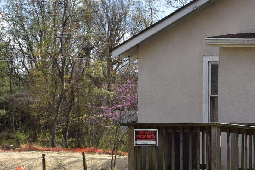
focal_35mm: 112
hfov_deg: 16.7
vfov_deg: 12.2
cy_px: 111
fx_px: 797
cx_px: 366
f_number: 9
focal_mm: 25
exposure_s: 1/200
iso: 100
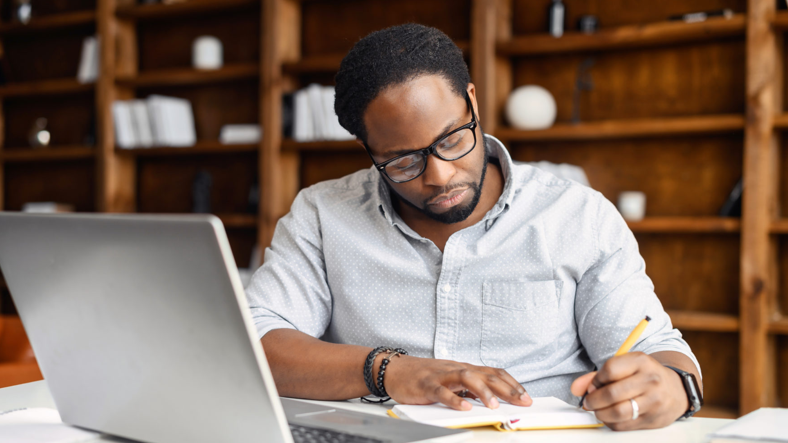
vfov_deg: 22.6
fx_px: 1107
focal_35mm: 53
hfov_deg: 39.2
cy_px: 249
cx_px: 398
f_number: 2.8
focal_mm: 50
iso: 125
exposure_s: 1/250
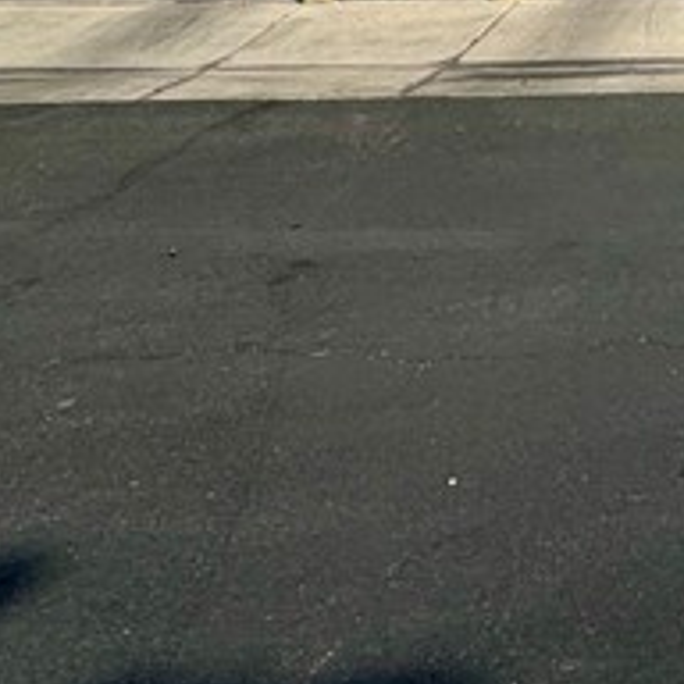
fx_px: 1475
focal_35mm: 66
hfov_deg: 21.0
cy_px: -495
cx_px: 1094
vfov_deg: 20.1
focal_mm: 2.22
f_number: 2.2
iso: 40
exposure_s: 1/4926
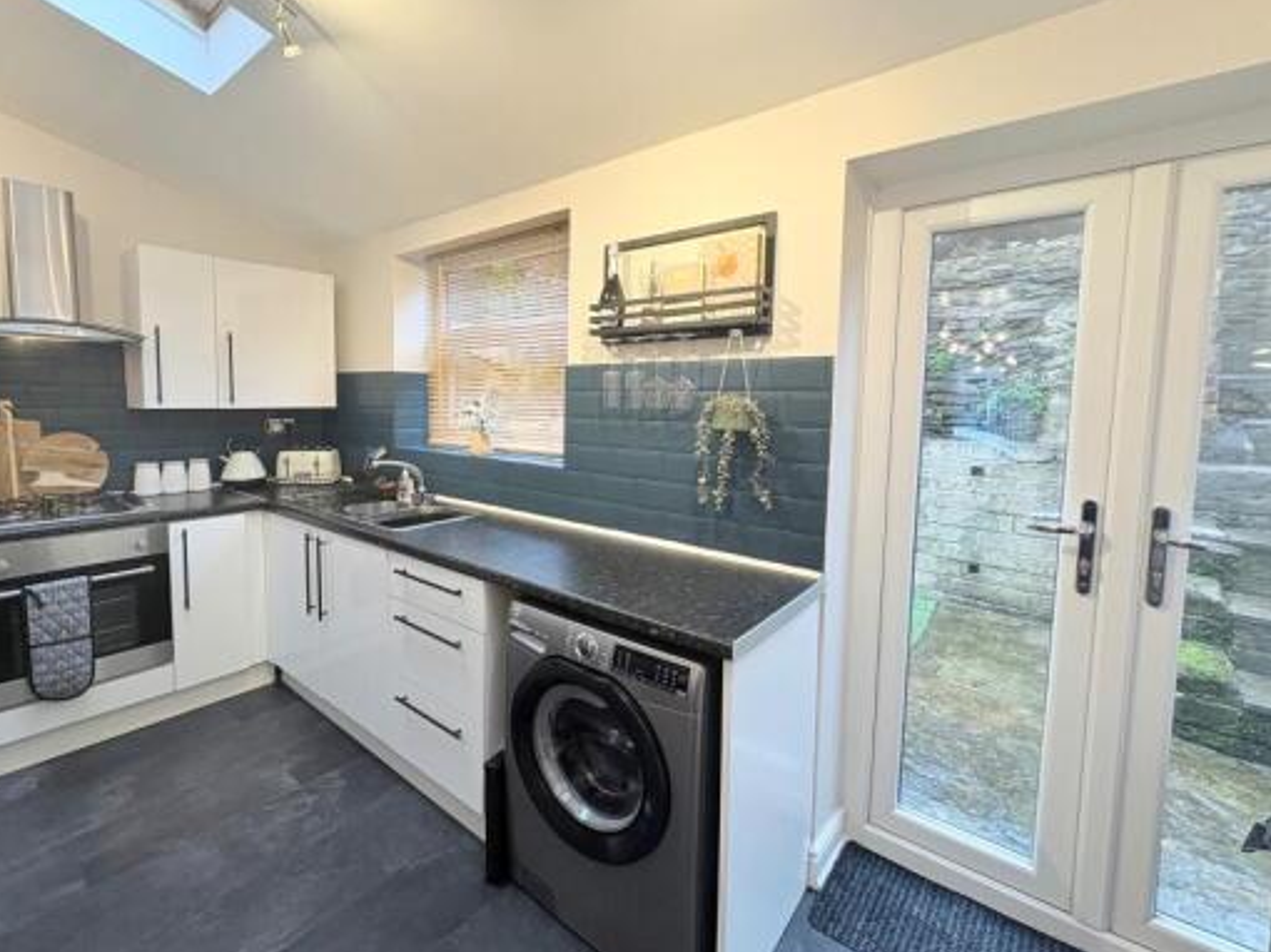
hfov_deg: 93.9
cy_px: 440
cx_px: 547
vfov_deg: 77.9
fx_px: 587
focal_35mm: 16
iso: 125
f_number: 2.2
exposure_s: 1/50
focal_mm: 2.22
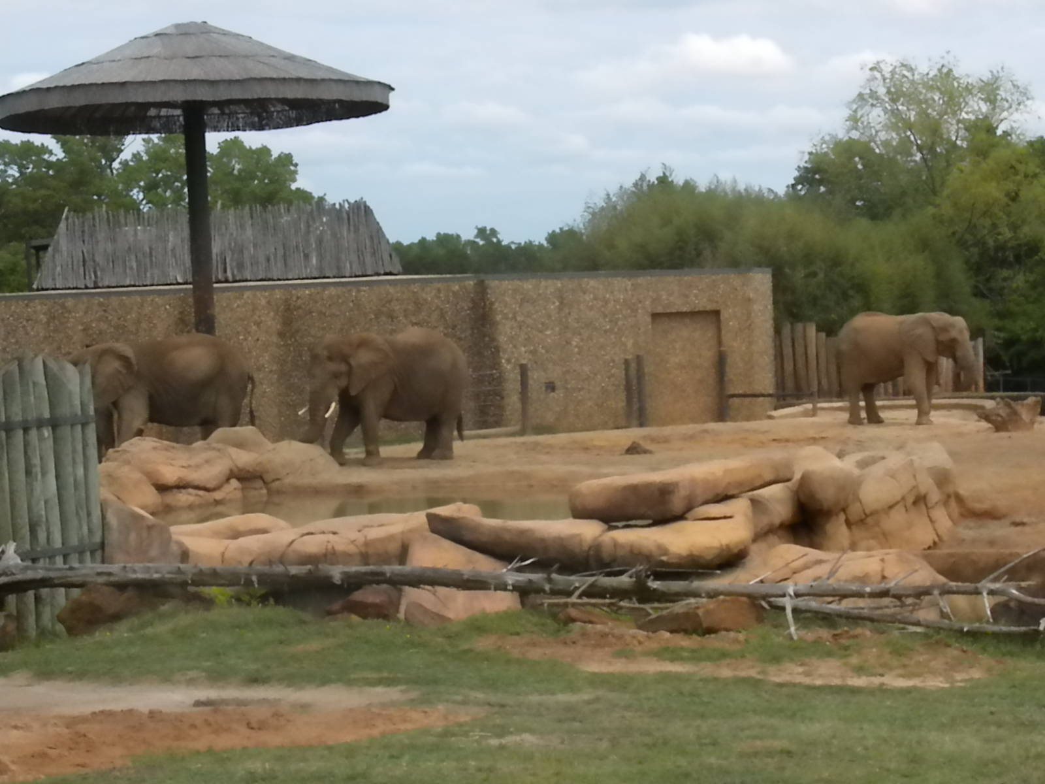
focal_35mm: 85
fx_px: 2566
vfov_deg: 17.4
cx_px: 522
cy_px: 392
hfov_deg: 23.0
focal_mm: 15
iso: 640
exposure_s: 1/368
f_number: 14
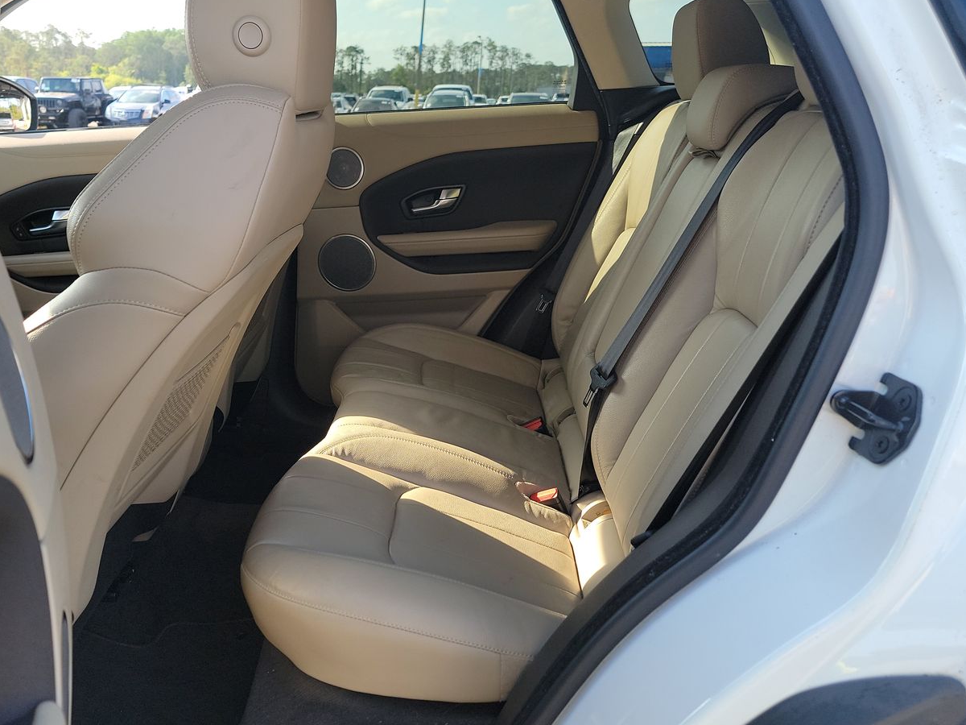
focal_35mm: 32
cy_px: 371
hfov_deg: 56.5
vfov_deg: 44.2
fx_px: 893
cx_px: 398
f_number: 1.8
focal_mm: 6.7
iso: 50
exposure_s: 1/133
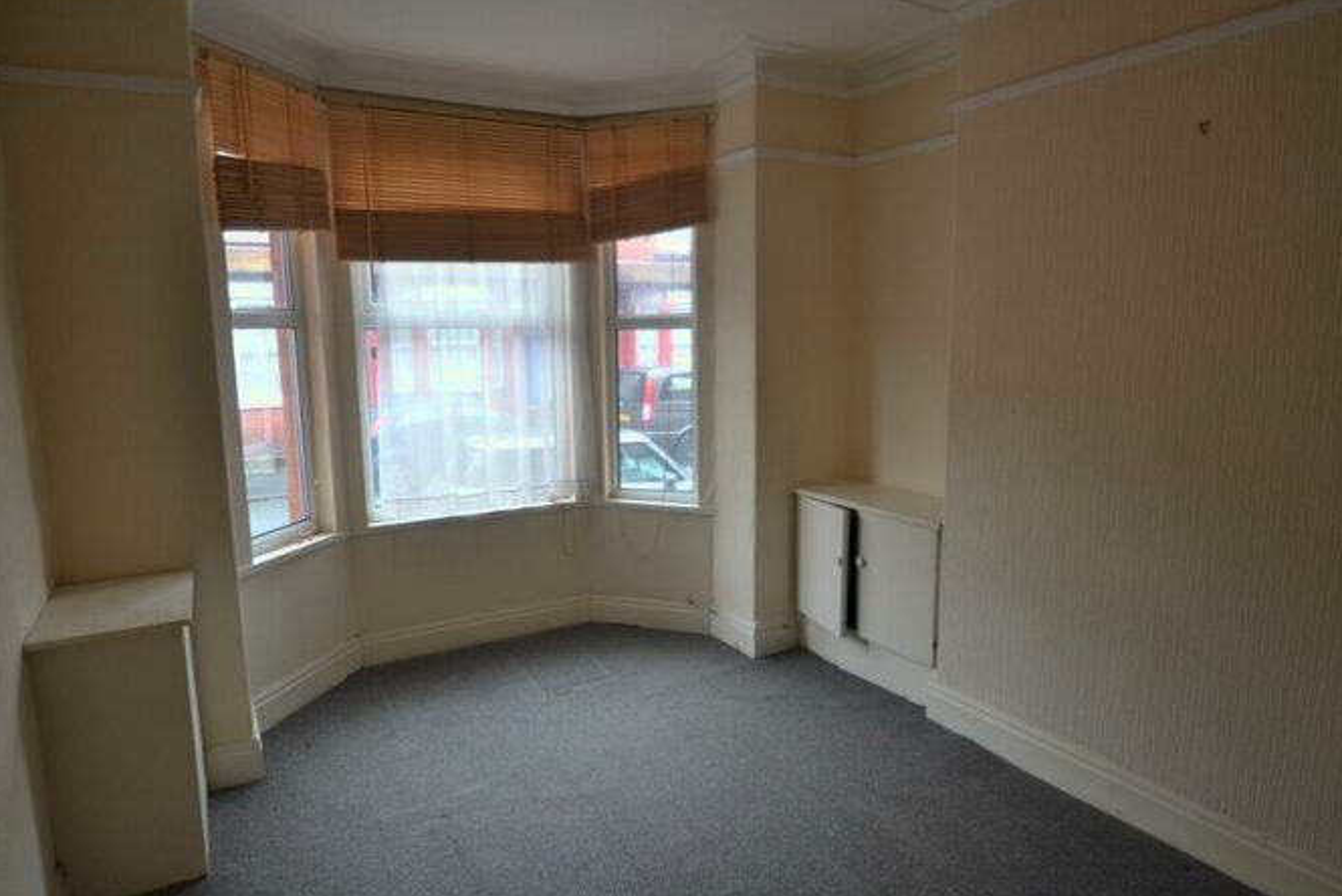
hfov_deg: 82.5
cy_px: 449
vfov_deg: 60.7
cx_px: 666
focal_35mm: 21
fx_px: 765
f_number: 3.8
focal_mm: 13
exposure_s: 1/60
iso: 400
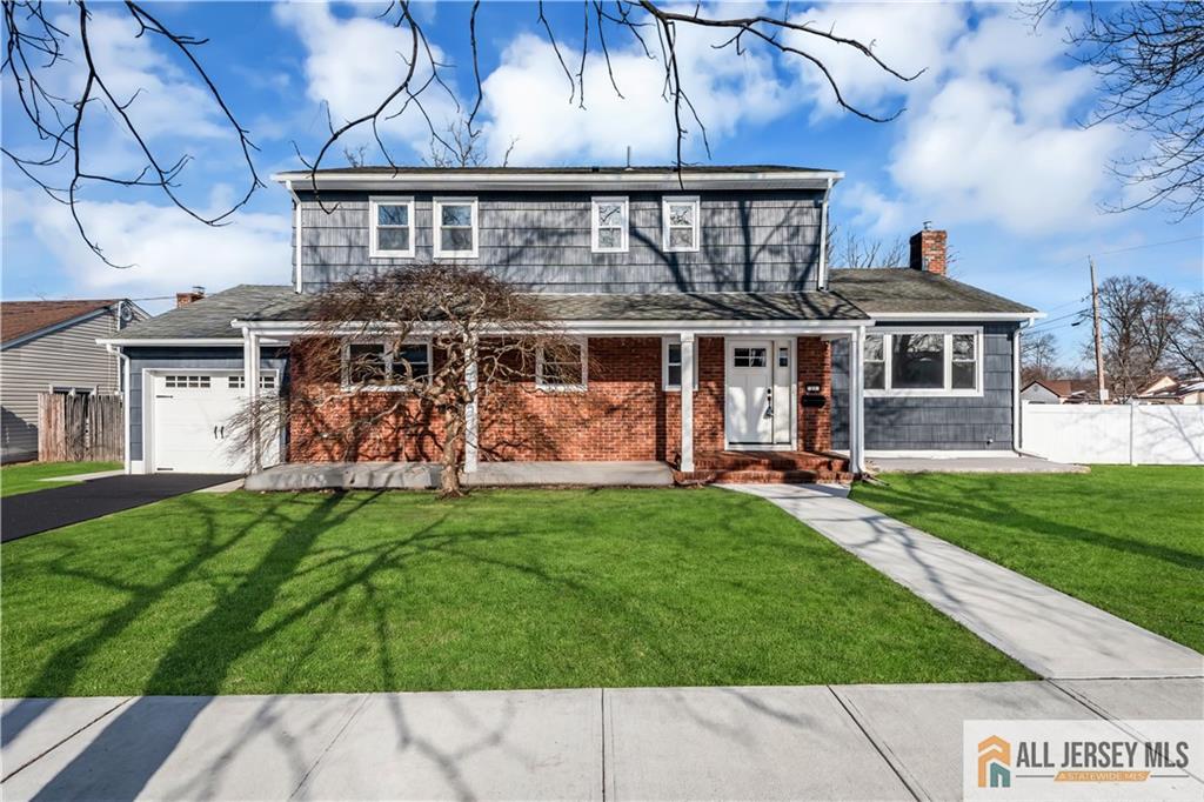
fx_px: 535
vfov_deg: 73.7
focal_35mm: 16
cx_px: 602
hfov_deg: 96.8
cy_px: 401
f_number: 8
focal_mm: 16
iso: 250
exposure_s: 1/1250
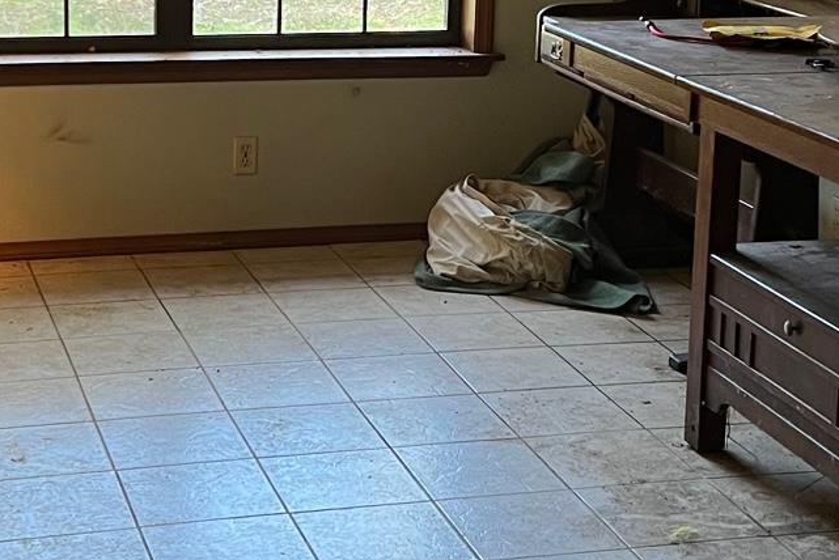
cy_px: 126
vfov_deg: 16.0
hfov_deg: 23.9
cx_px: 359
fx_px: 1982
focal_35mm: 85
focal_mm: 5.7
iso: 80
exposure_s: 1/60
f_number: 1.5
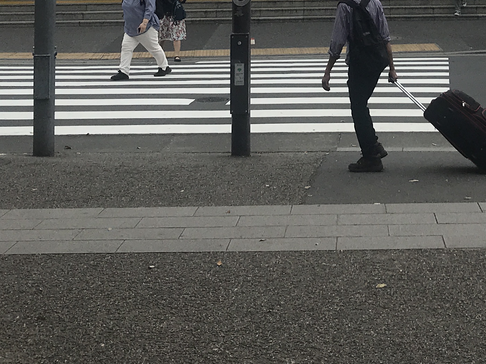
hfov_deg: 23.8
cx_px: 389
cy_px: -131
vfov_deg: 17.0
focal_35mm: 81
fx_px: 1137
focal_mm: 3.99
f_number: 1.8
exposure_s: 1/766
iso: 20
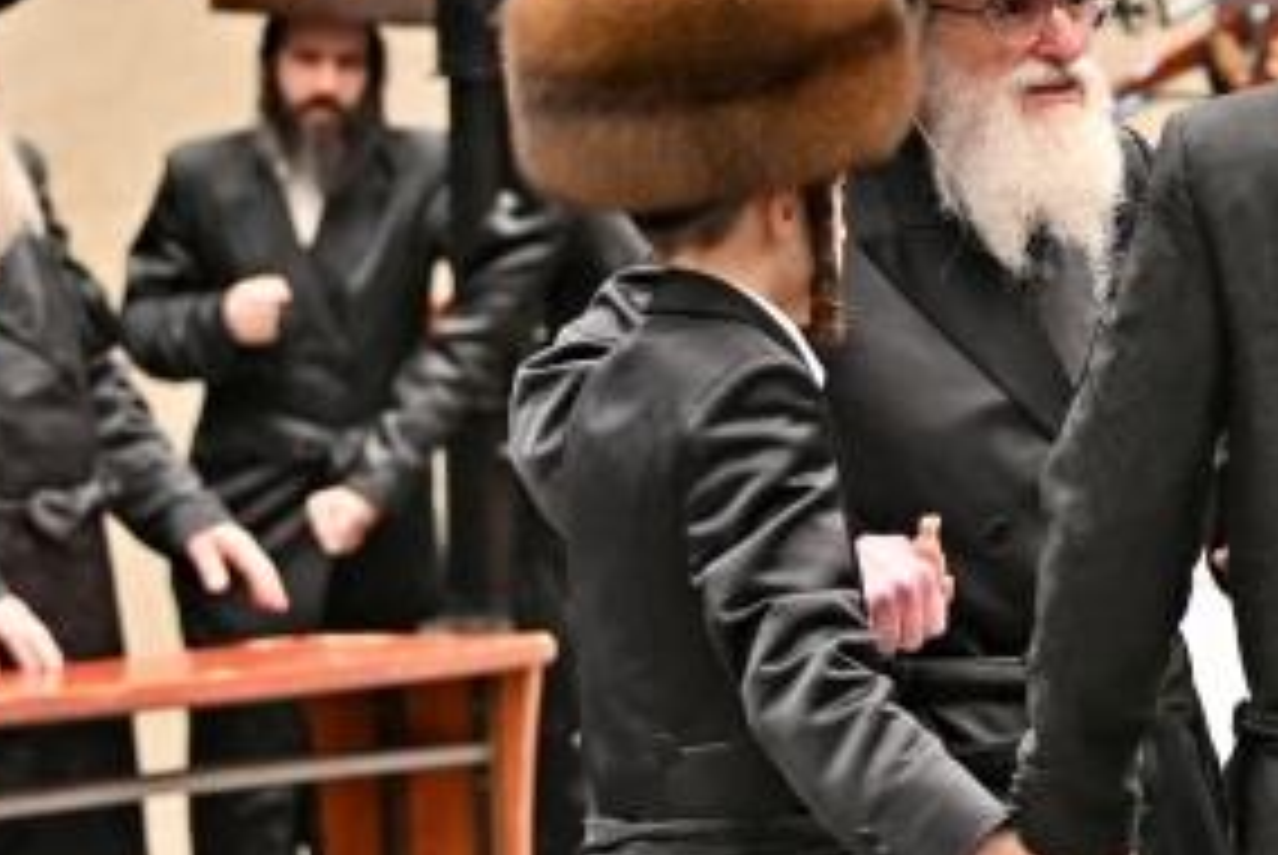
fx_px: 11514
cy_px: 533
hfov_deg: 6.3
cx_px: 1516
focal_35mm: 324
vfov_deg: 4.3
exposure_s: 1/320
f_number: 2.8
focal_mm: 90
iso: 640
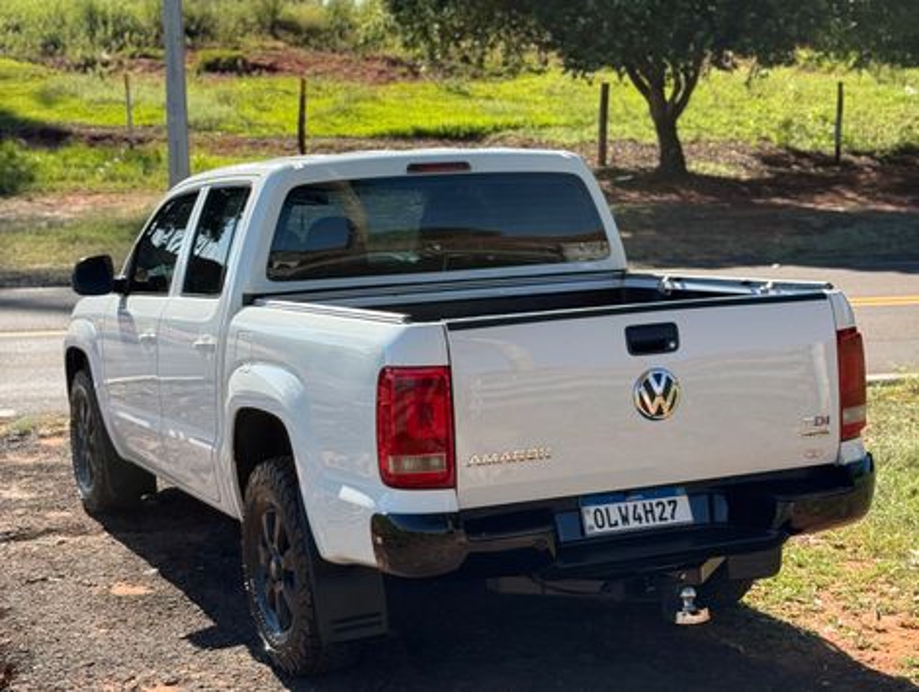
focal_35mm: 48
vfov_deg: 30.3
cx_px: 460
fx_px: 1276
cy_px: 346
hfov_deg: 39.6
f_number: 1.78
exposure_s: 1/2667
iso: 80
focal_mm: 6.76
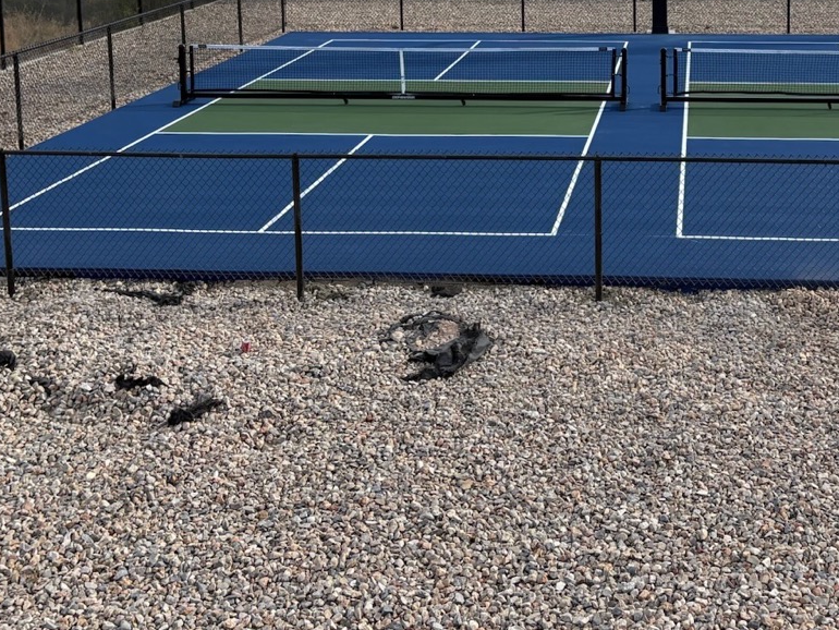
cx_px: 617
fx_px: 1309
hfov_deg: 34.9
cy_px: 12
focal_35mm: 54
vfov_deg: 25.8
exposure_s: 1/2985
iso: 50
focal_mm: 5.96
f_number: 1.6
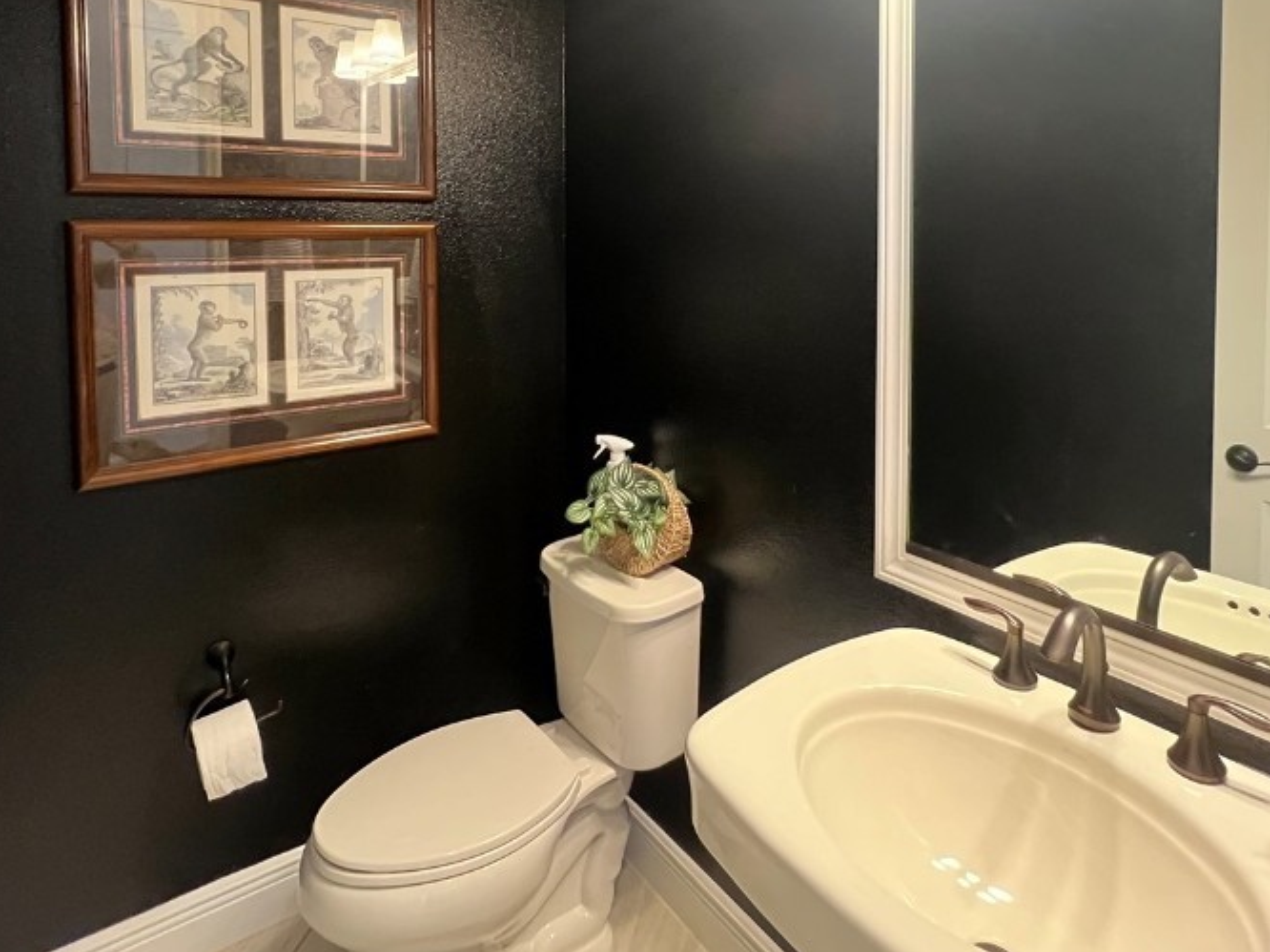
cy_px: 267
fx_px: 734
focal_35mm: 20
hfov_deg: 81.7
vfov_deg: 63.0
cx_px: 660
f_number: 1.8
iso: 800
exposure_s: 1/60
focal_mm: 1.57
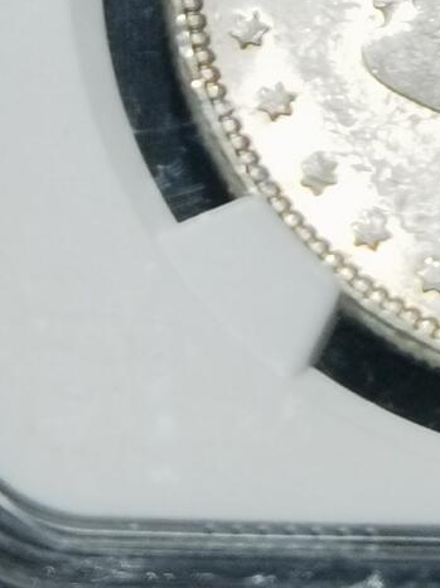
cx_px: 619
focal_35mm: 228
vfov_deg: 8.4
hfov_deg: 6.4
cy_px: -437
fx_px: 3868
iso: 64
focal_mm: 6.67
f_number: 1.9
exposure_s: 1/100
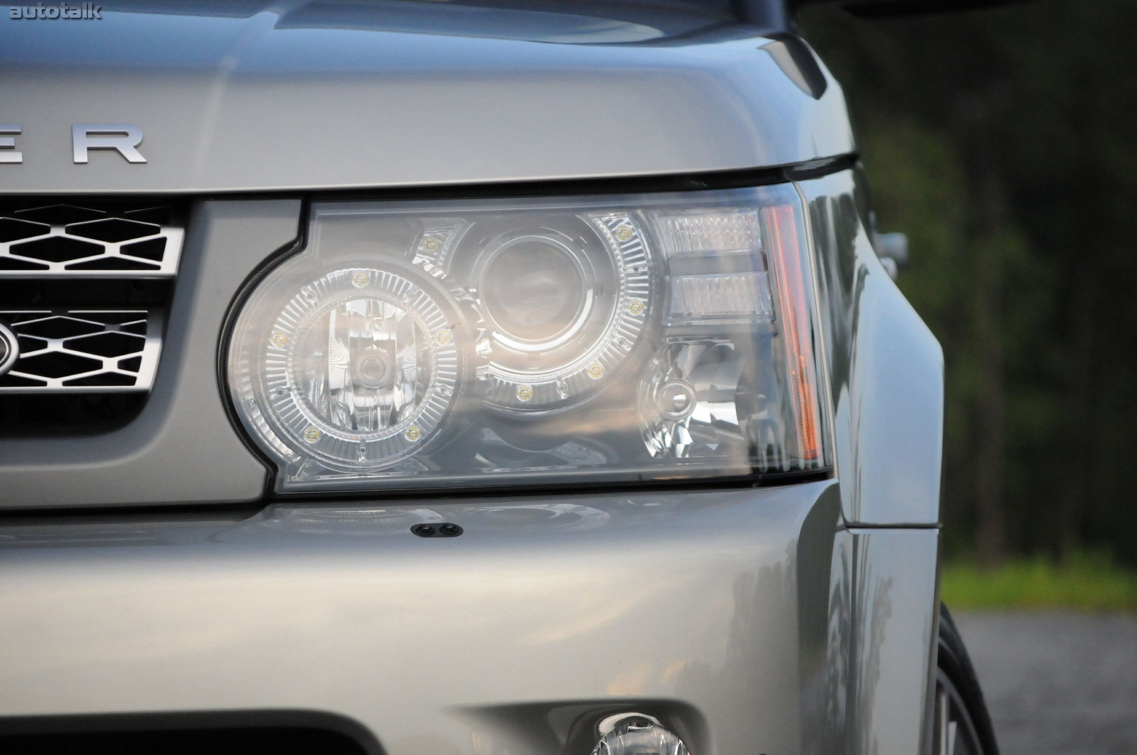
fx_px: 5205
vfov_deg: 8.3
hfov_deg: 12.5
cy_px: 378
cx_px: 568
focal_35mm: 165
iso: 2000
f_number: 5
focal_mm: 110
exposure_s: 1/1250
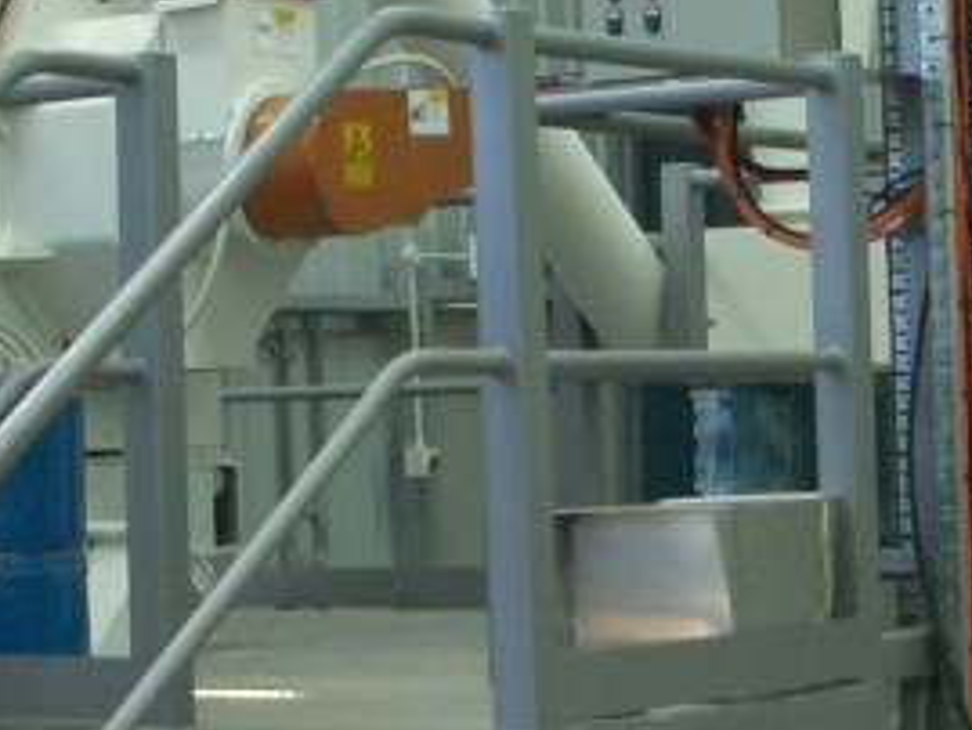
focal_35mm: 133
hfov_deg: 14.8
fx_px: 3736
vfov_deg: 11.2
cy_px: 387
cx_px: 390
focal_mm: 5.8
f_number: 2.6
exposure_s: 1/100
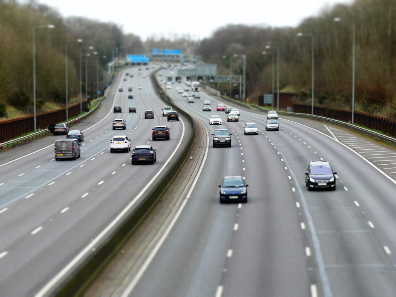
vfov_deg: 14.5
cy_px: 148
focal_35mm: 102
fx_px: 1167
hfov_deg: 19.3
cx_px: 198
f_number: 4
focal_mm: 18.3
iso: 100
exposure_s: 1/160
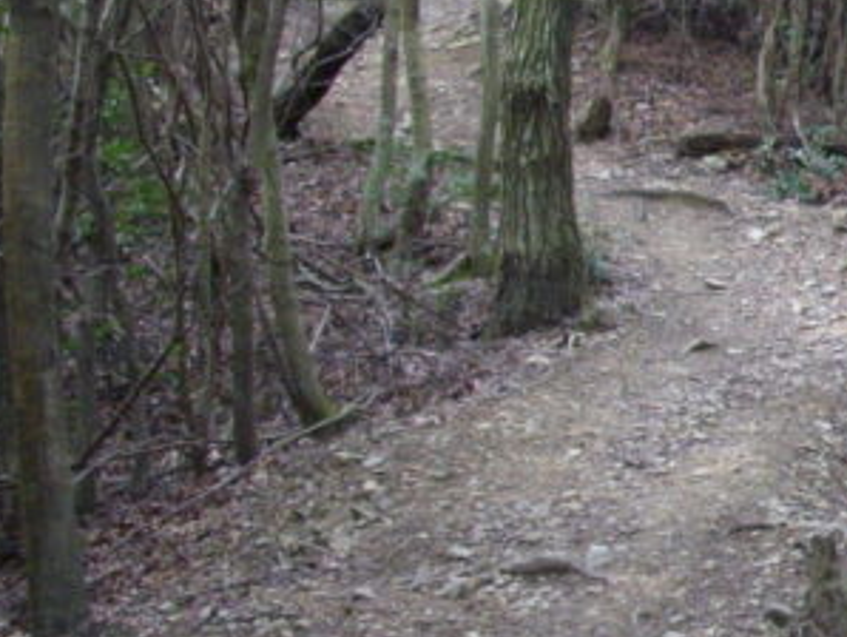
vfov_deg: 11.7
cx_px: 1253
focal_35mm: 127
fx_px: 3110
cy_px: 236
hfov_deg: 14.5
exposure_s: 1/125
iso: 148
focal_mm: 6.2
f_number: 2.8
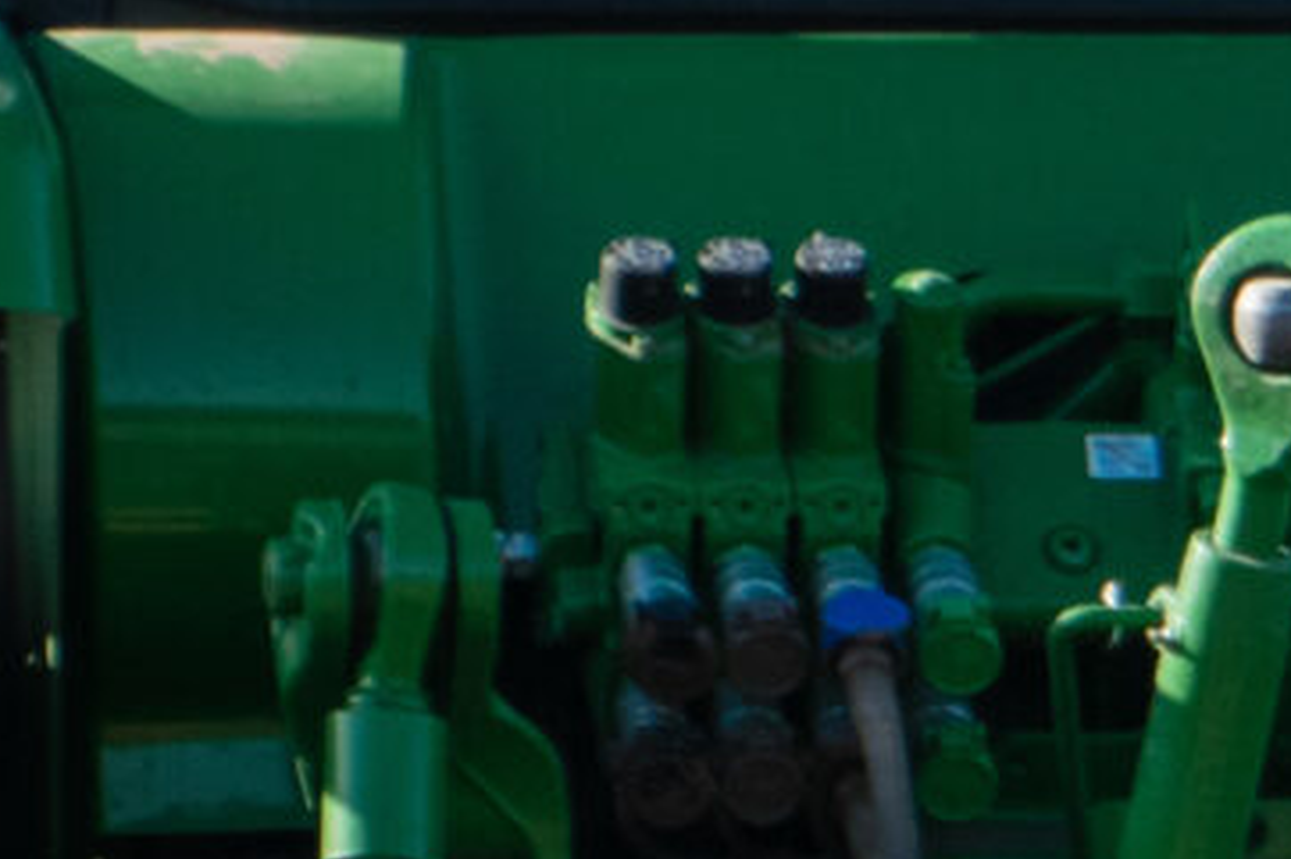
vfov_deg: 1.4
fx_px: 34983
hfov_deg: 2.1
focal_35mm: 976
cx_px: 3538
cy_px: 2721
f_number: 5.6
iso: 200
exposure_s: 1/500
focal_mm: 92
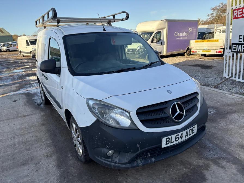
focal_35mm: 26
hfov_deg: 67.3
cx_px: 122
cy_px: 92
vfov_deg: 53.1
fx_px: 183
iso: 64
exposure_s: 1/873
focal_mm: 5.96
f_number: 1.6
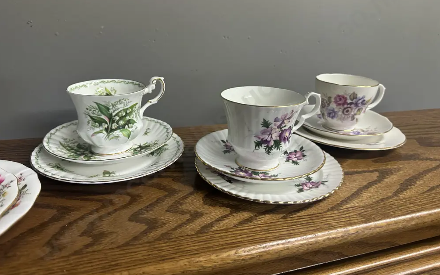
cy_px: 123
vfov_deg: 47.5
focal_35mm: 26
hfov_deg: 70.4
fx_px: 312
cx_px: 219
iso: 160
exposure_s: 1/100
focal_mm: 6.86
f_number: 1.78
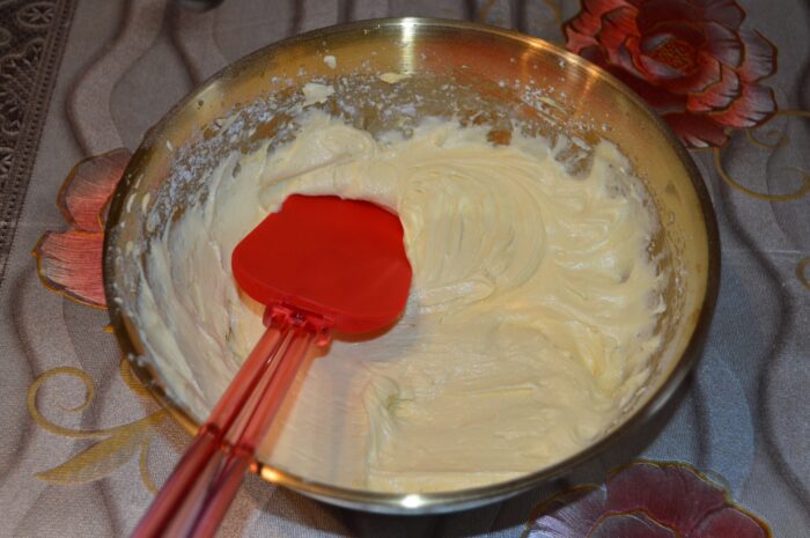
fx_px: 1146
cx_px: 405
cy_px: 269
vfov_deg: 26.4
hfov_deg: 38.9
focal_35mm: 51
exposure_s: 1/60
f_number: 5
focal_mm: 34
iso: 720
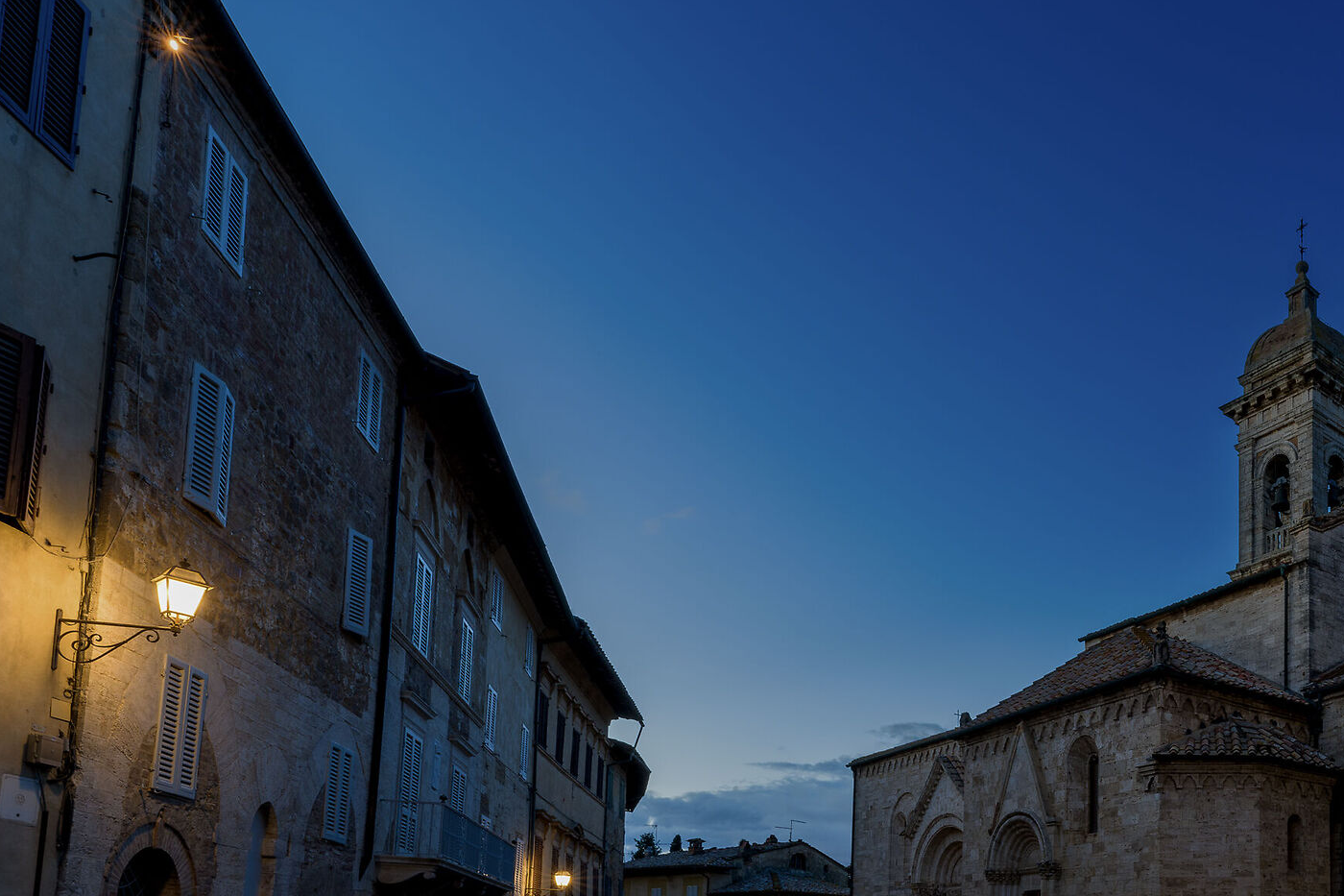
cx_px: 1019
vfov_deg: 49.0
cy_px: 758
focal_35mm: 24
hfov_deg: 68.6
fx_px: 896
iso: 100
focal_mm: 14
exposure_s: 1.6
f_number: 11
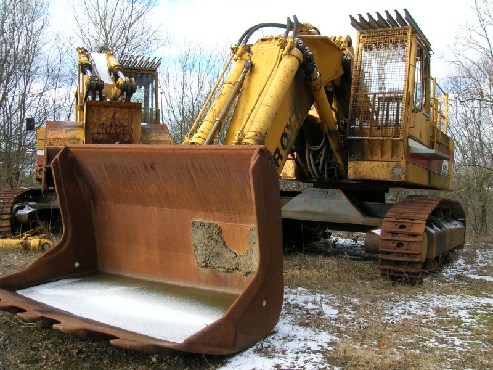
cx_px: 246
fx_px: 484
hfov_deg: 54.0
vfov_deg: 41.8
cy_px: 185
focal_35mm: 34
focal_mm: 5.7
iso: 50
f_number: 4.9
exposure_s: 1/100
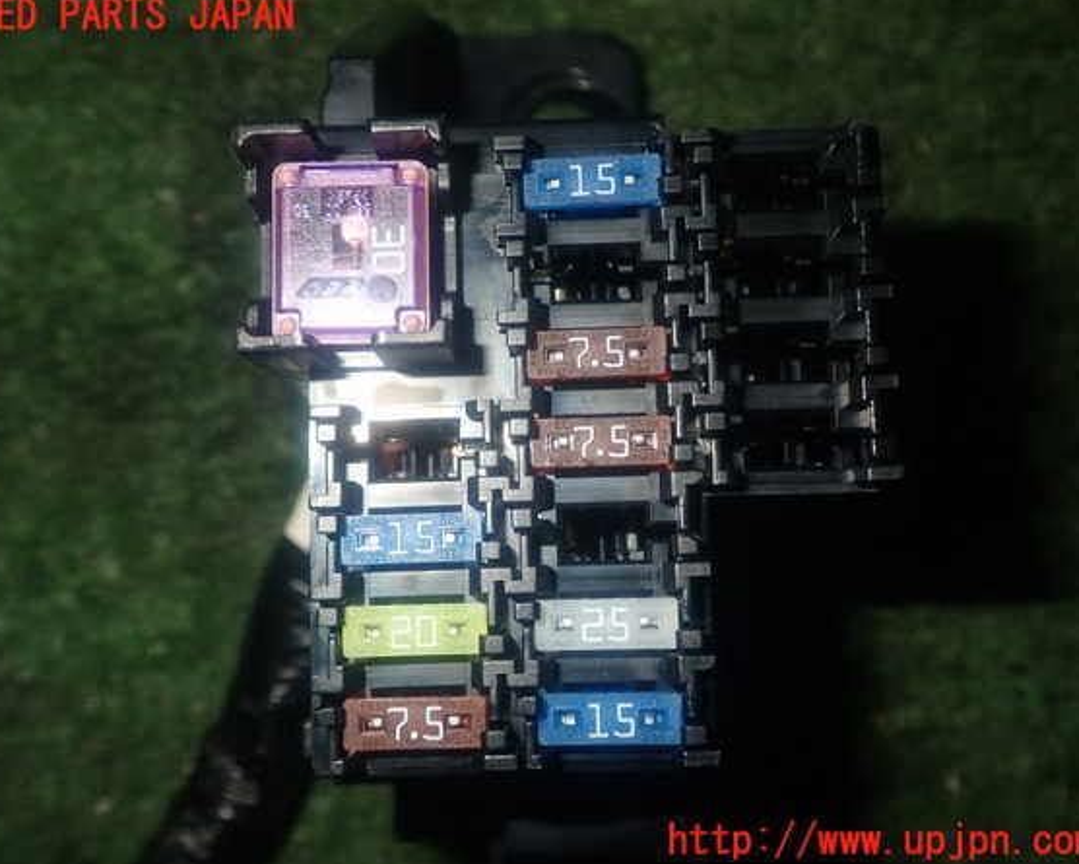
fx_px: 1278
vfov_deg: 37.3
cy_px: 429
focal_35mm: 40
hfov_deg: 45.8
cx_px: 524
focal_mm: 6.83
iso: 200
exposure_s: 1/40
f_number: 8
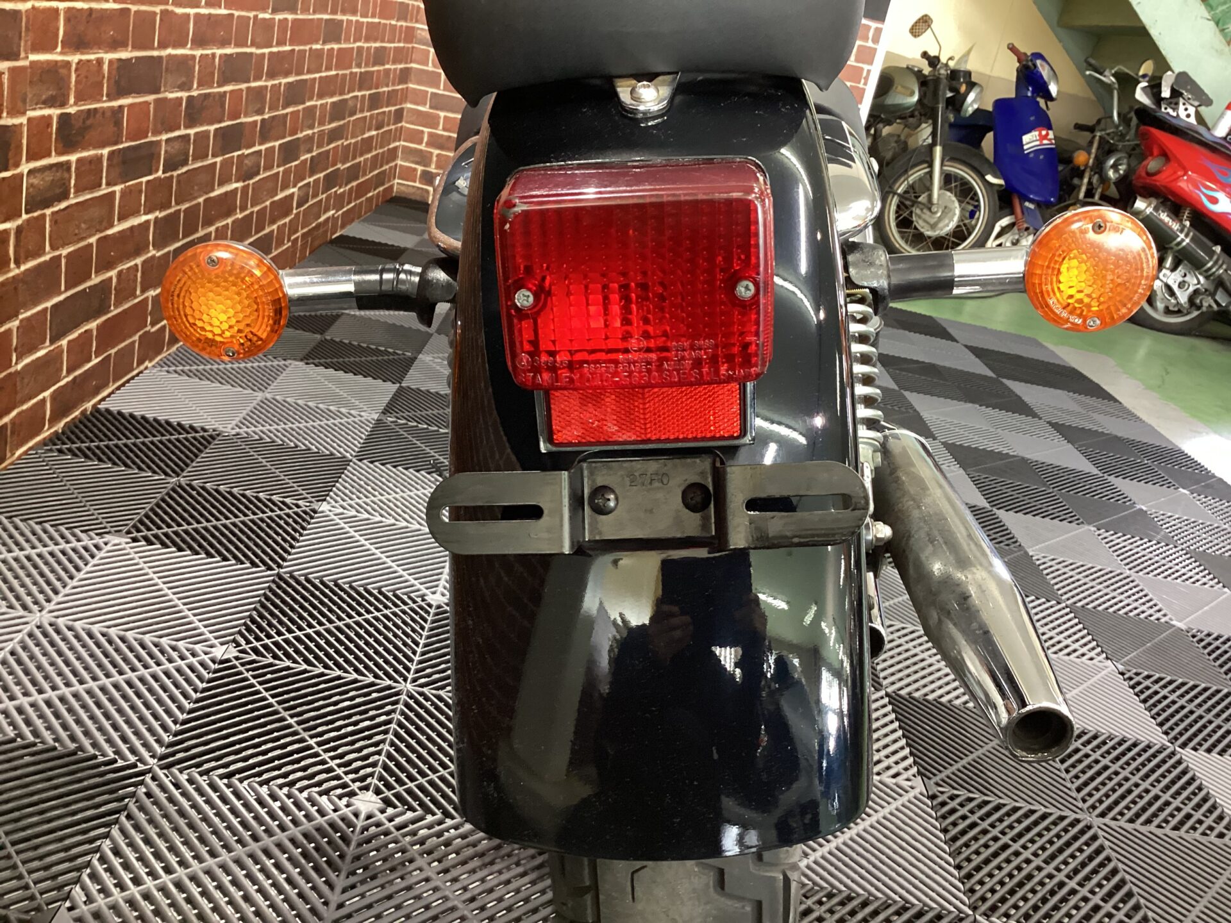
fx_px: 1102
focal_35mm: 31
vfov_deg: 45.4
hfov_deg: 58.4
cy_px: 462
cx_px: 616
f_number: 2.4
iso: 320
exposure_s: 1/33
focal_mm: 3.3
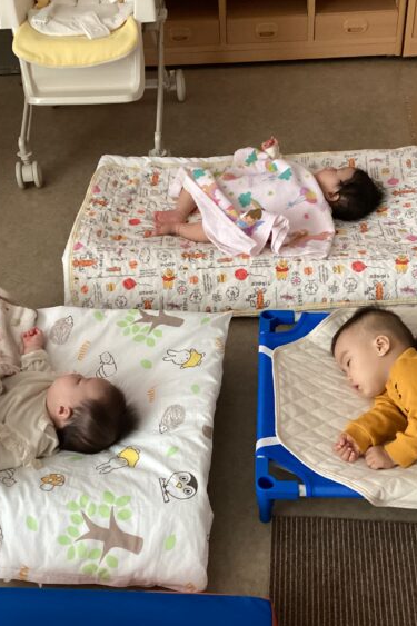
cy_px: 318
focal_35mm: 44
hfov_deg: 30.5
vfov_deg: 44.5
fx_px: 765
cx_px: 198
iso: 320
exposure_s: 1/40
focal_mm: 3.3
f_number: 2.4
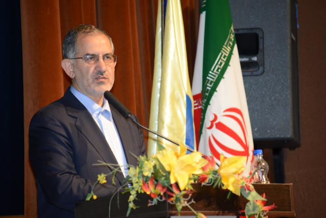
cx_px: 163
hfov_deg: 10.3
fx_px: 1813
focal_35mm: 200
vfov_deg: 6.9
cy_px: 109
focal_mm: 200
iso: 1000
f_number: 4.5
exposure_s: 1/60
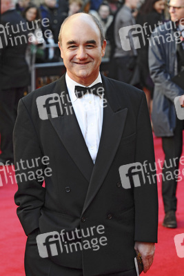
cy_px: 138
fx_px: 988
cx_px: 92
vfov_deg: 15.9
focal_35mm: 129
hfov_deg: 10.6
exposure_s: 1/200
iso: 320
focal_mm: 86
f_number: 4.5
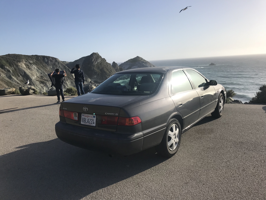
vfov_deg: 49.7
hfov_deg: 63.4
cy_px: 100
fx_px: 215
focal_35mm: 28
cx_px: 133
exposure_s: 1/3546
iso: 20
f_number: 1.8
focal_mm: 3.99
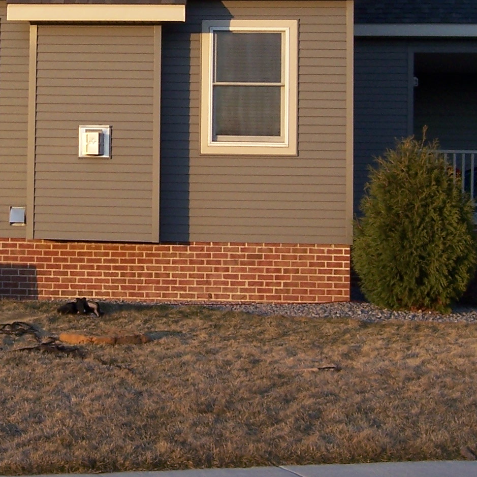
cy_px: 103
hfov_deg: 17.5
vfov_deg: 17.8
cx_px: -4
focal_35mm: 97
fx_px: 1512
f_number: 4
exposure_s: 1/180
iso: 80
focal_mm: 6.7
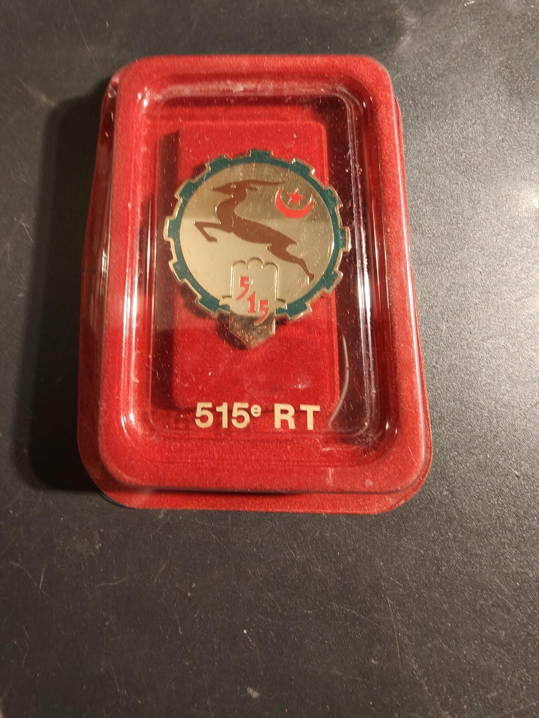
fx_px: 478
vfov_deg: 73.9
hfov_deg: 58.9
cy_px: 359
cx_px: 270
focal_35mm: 23
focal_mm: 2.32
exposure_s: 1/50.5
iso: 250
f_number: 2
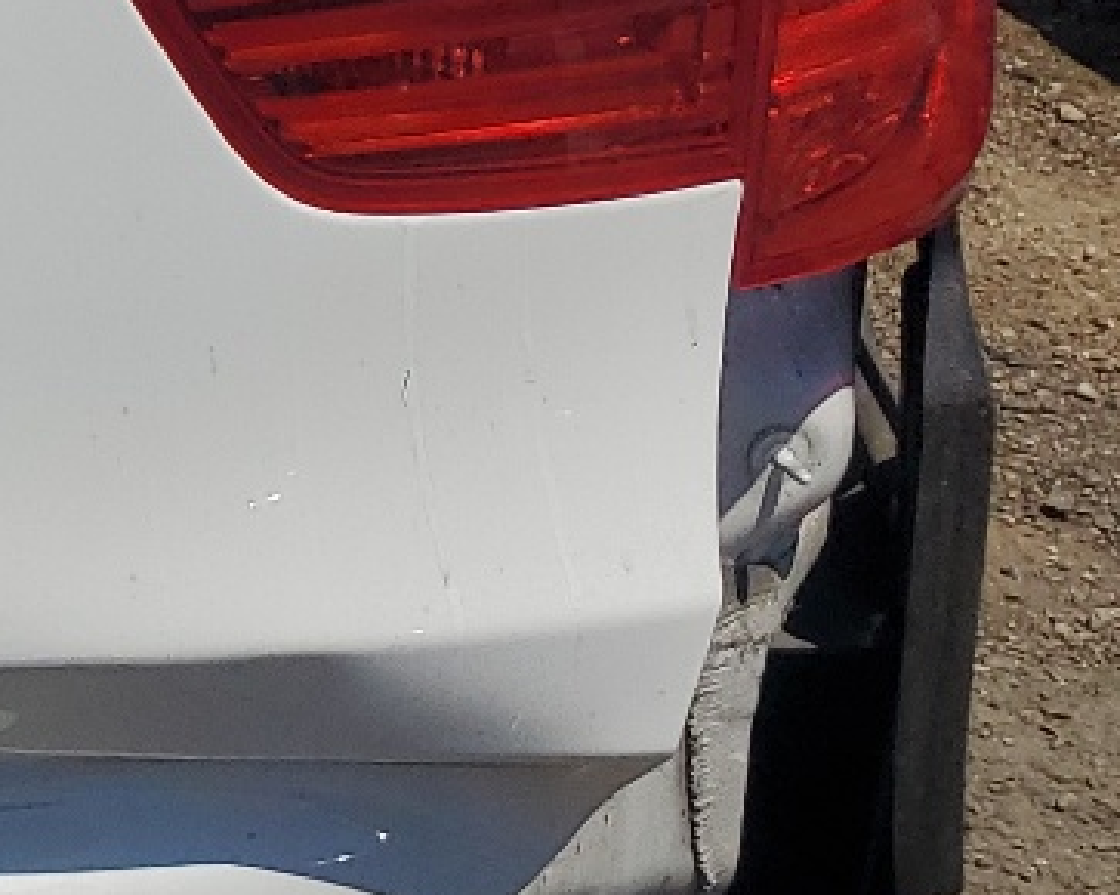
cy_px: -136
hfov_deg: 14.4
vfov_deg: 13.4
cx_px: -1098
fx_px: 3711
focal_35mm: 112
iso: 50
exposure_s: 1/10000
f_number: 1.5
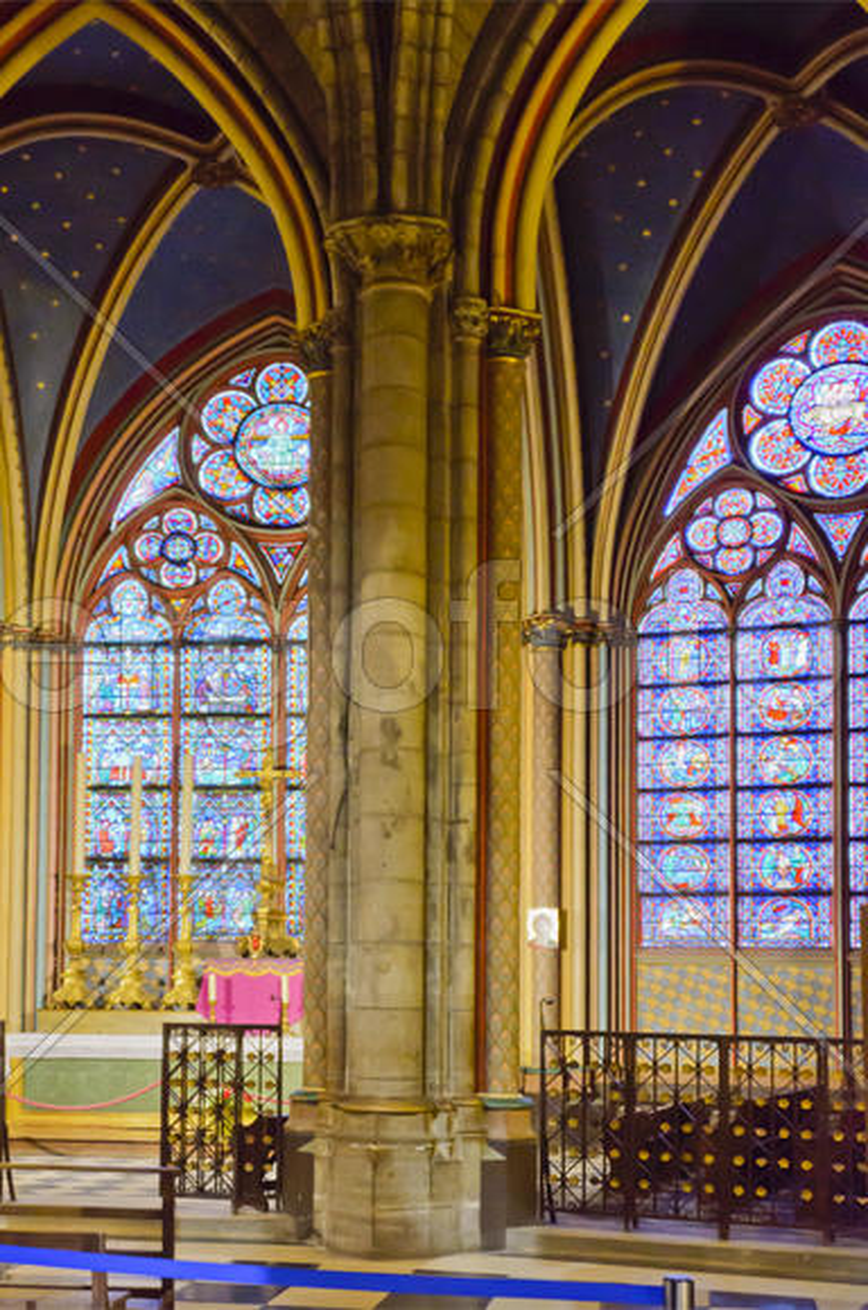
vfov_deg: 46.5
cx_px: 434
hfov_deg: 31.7
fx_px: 1526
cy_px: 655
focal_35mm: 42
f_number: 3.5
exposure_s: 1/30
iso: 3200
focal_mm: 28
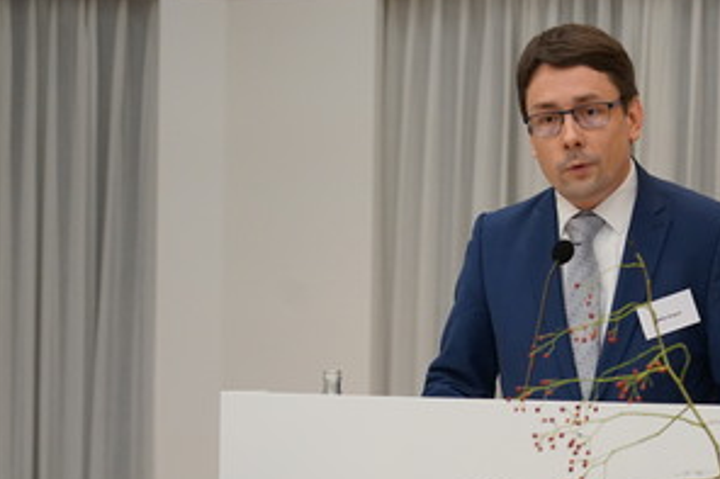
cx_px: 555
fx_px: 2938
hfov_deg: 13.9
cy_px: 373
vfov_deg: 9.3
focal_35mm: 147
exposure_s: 1/160
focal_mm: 87
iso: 2000
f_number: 4
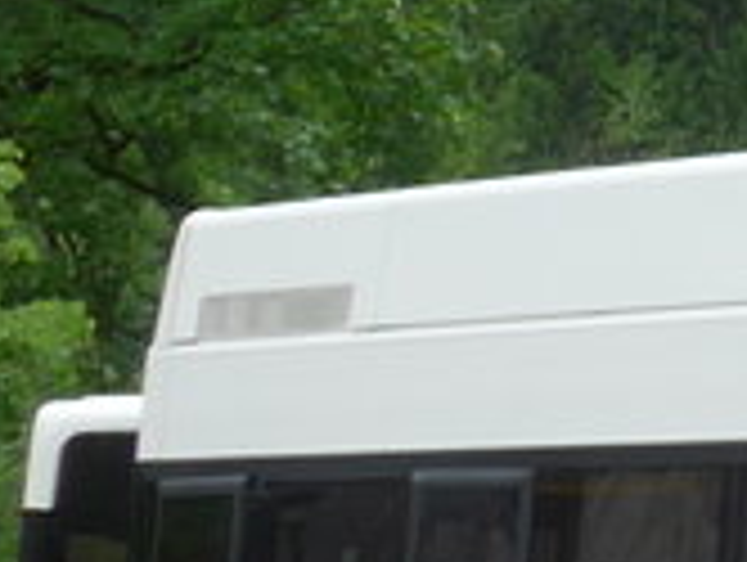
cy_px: 130
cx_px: 2178
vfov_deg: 5.0
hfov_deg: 6.2
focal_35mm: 296
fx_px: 6397
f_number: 2.8
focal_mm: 8.4
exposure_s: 1/500
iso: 80
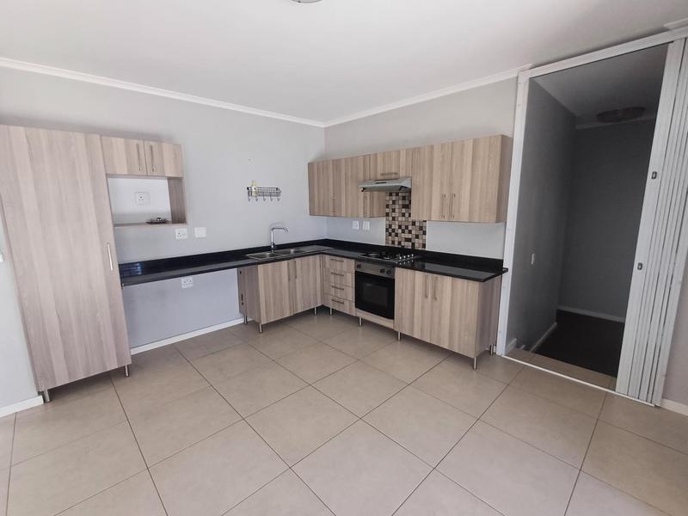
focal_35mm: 16
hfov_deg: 94.5
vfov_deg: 78.1
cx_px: 344
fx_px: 318
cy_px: 258
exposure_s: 1/50
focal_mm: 1.64
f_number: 2.2
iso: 80
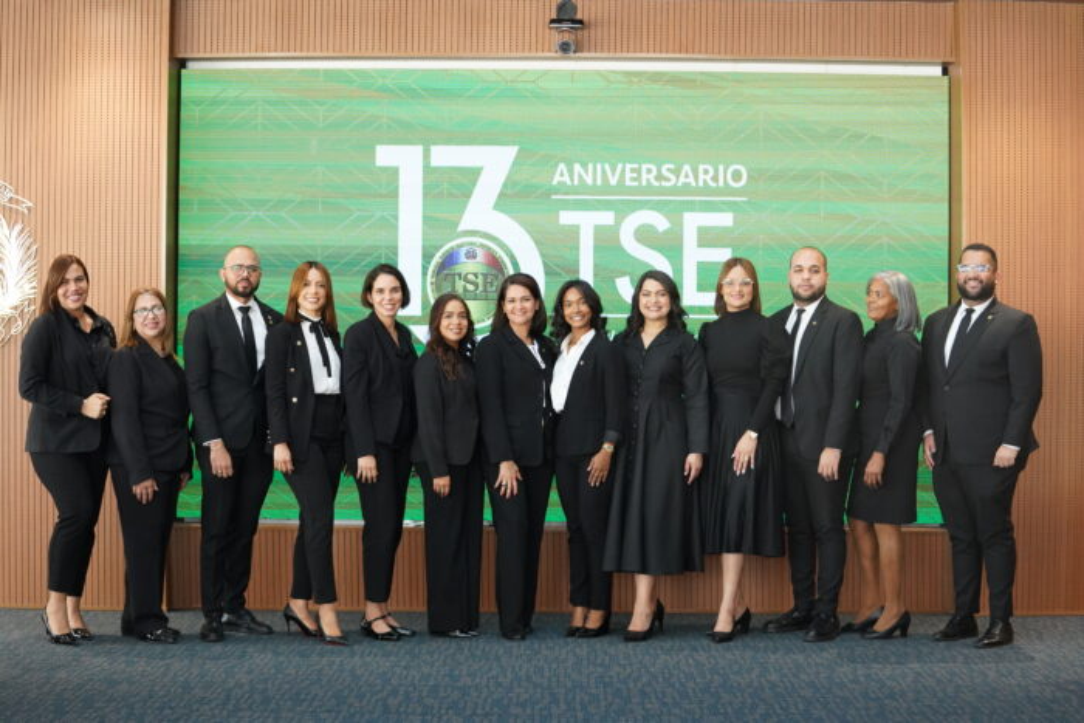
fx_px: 2108
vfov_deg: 19.5
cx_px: 542
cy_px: 362
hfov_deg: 28.8
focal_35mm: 70
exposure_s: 1/640
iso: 5000
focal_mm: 70
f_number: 3.2
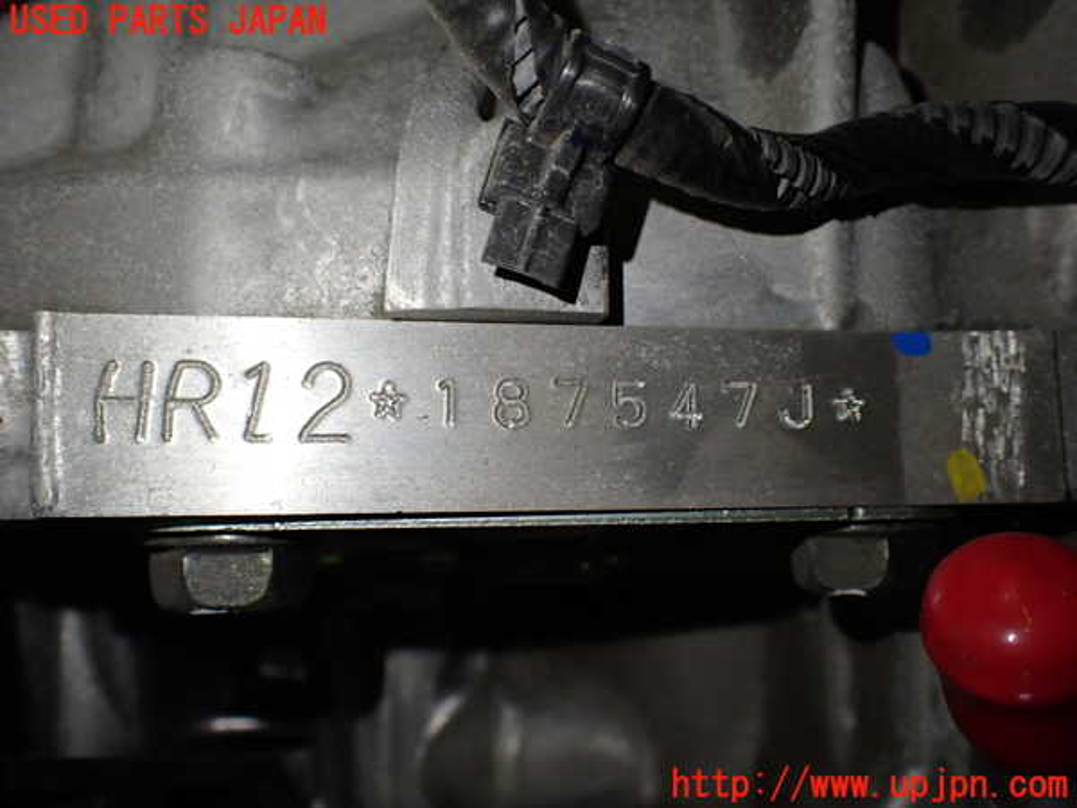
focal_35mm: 30
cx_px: 538
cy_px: 404
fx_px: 933
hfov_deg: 60.0
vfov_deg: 46.8
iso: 250
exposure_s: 1/125
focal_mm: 5.4
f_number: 2.3
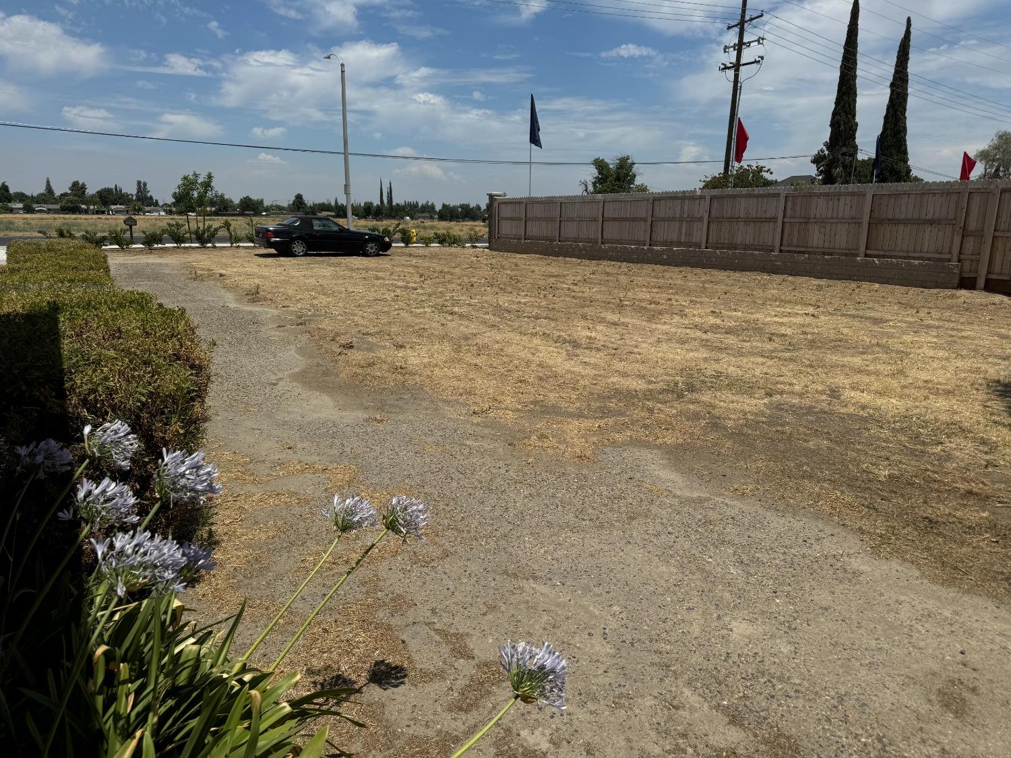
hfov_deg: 71.6
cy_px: 379
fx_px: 701
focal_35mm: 24
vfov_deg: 56.8
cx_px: 506
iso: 80
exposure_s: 1/9009
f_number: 1.78
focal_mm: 6.76
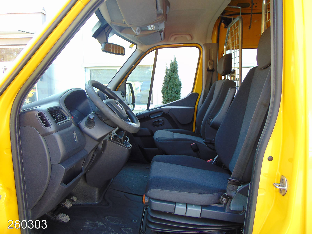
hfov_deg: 69.4
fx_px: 225
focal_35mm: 25
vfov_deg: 54.9
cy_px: 117
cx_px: 156
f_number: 3
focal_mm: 4.5
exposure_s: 1/60
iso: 80
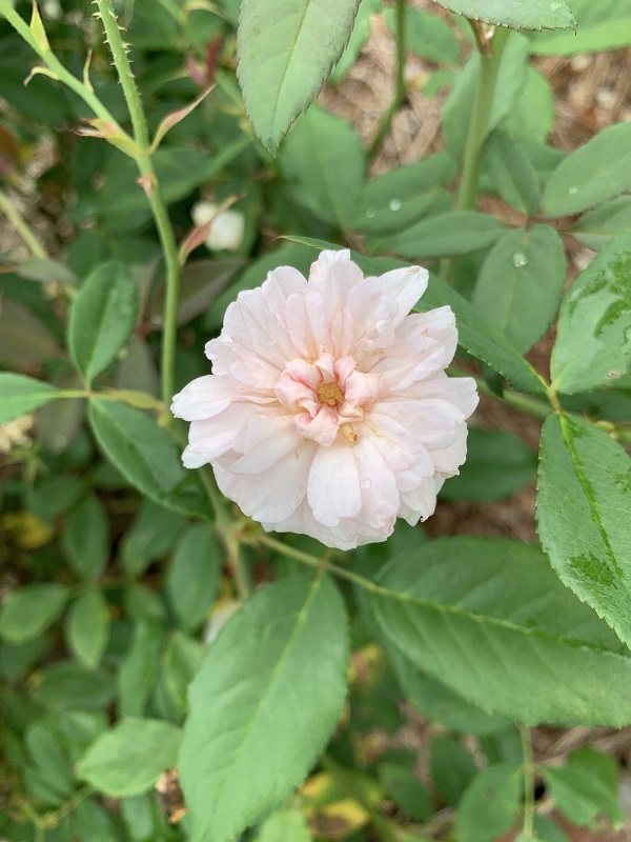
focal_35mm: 26
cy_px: 421
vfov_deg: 67.3
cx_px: 316
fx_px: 632
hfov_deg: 53.1
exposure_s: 1/446
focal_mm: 4.25
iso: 25
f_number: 1.8
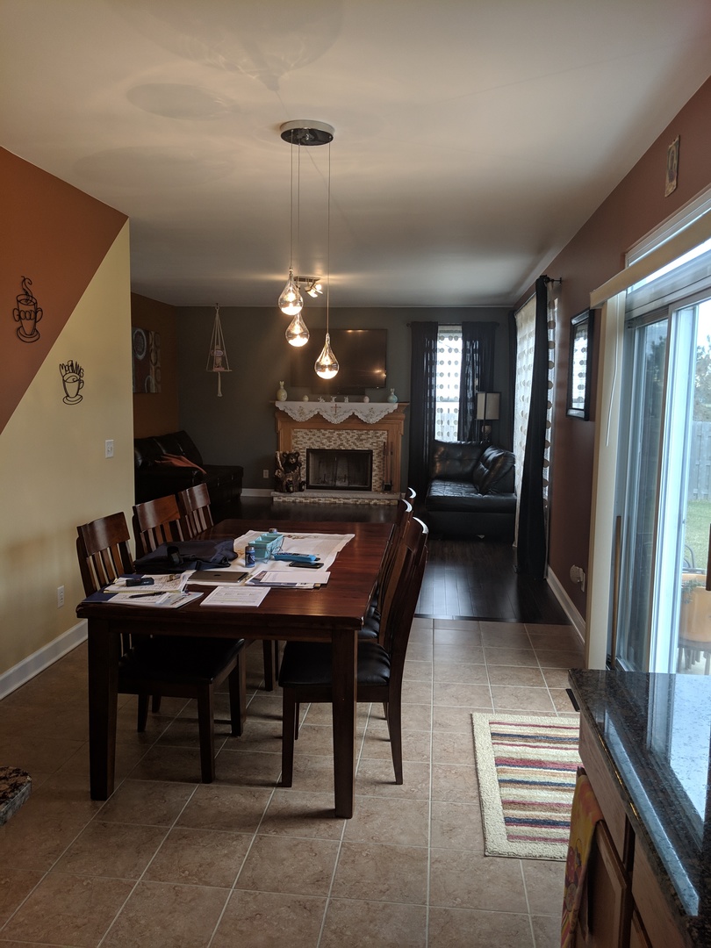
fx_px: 739
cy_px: 474
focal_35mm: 27
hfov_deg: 51.4
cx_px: 356
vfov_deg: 65.3
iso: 64
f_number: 1.8
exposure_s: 1/40
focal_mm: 4.44
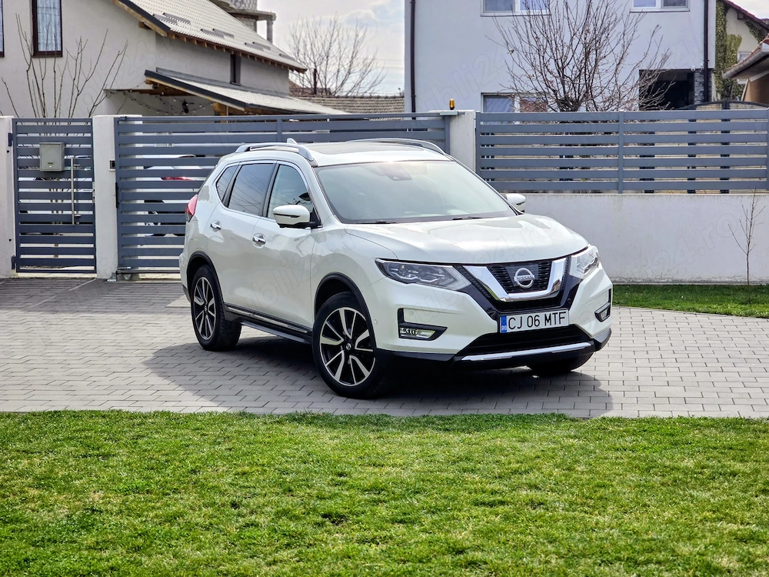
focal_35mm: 69
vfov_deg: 21.3
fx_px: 1533
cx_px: 384
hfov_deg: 28.2
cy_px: 288
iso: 50
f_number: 2.4
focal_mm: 7.9
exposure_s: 1/2151
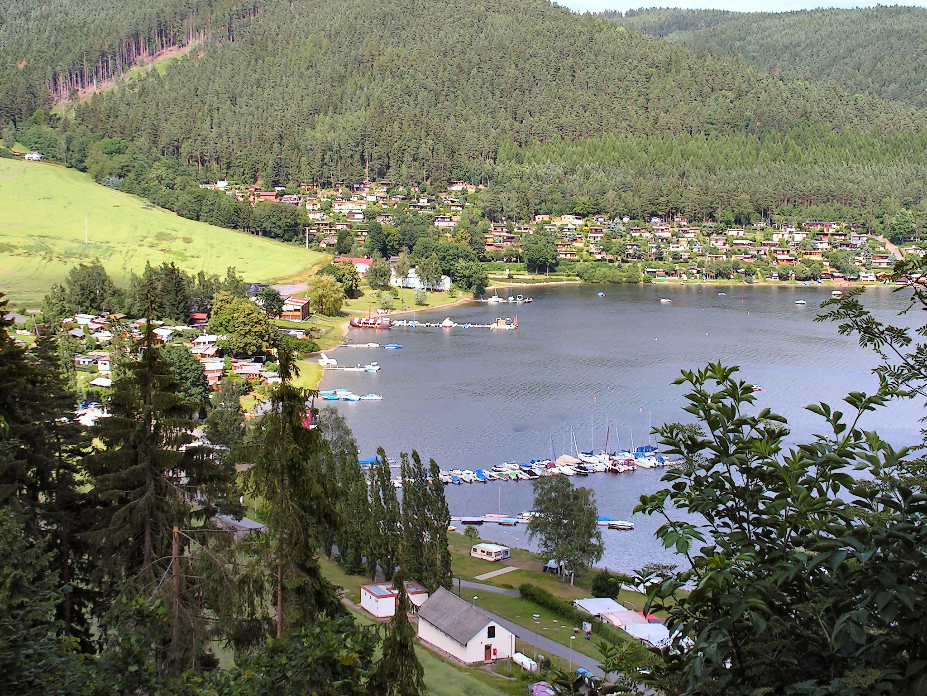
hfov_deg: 31.7
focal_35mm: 61
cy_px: 348
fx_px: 1634
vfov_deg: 24.0
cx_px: 464
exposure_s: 1/250
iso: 64
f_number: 4.8
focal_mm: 10.2
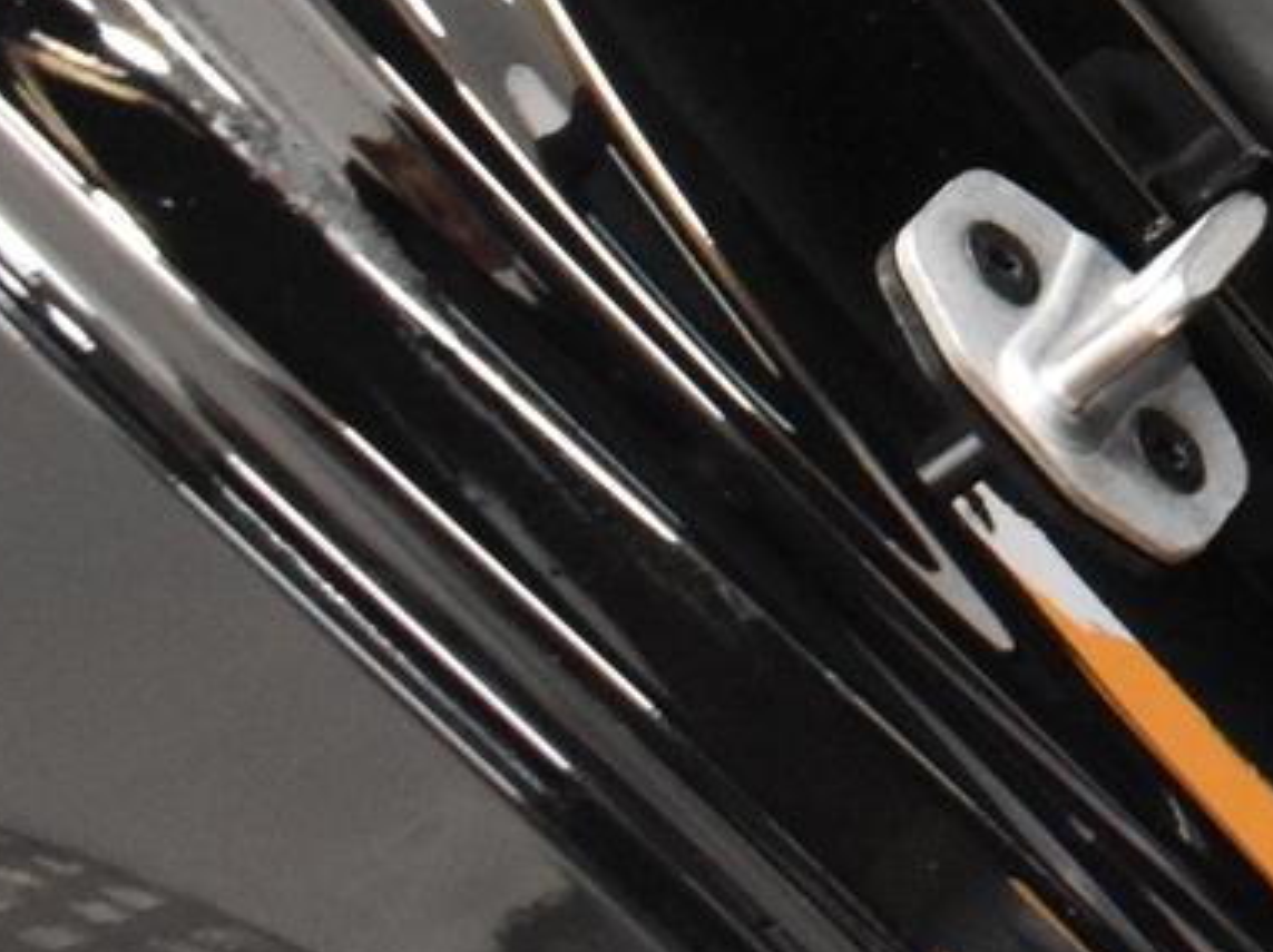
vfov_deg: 10.4
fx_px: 4960
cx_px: 2601
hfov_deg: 12.7
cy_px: -698
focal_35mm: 135
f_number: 10
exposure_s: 1/30
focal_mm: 22
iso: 5600
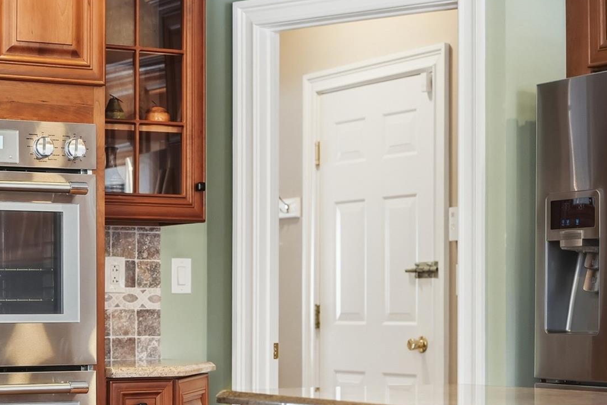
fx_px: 1585
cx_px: 77
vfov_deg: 14.5
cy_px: 284
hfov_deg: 21.3
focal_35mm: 94
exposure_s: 1/5000
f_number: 2.8
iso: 800
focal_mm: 50
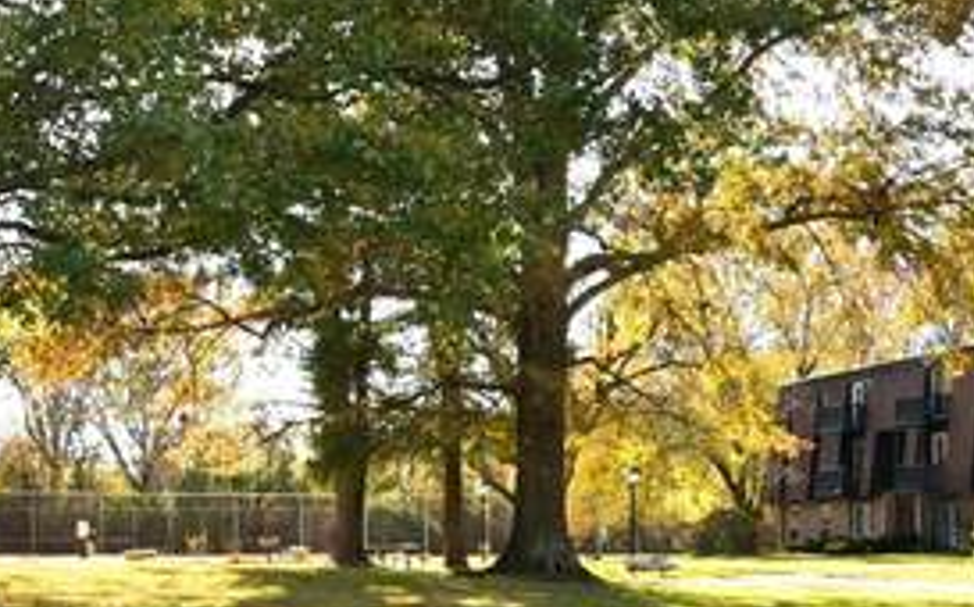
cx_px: 182
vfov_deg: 19.1
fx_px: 1777
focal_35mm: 67
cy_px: 534
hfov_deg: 29.9
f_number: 8
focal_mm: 14
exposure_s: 1/320
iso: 640
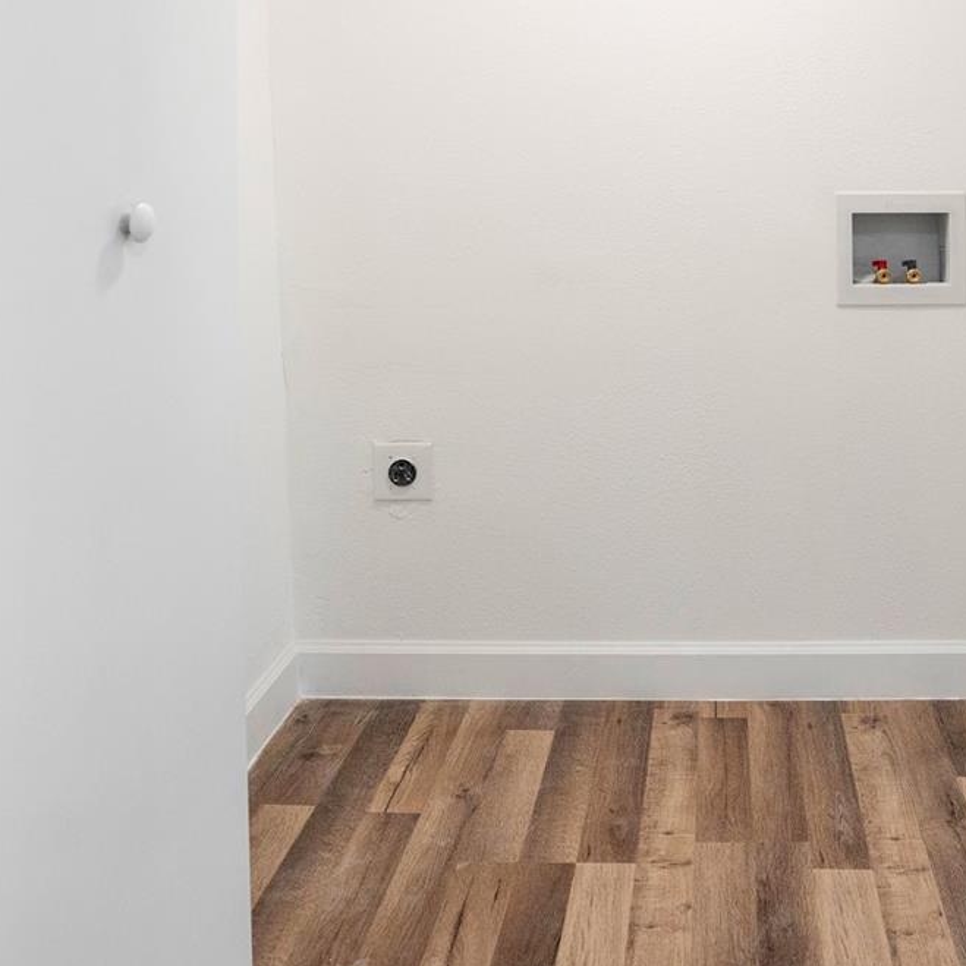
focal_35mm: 33
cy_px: 215
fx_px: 1042
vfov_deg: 47.5
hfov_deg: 48.3
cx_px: 693
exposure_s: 1/160
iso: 1000
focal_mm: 16
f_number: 4
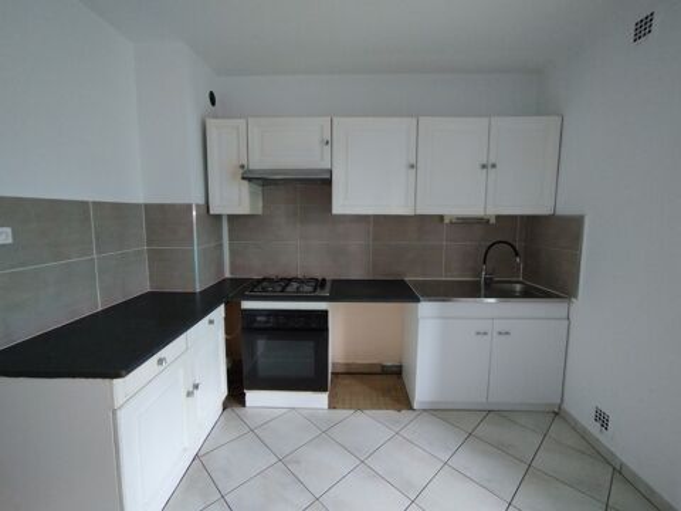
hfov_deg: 98.2
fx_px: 295
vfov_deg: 81.7
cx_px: 340
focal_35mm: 15
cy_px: 256
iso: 400
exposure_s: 1/20
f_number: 2.2
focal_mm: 1.65
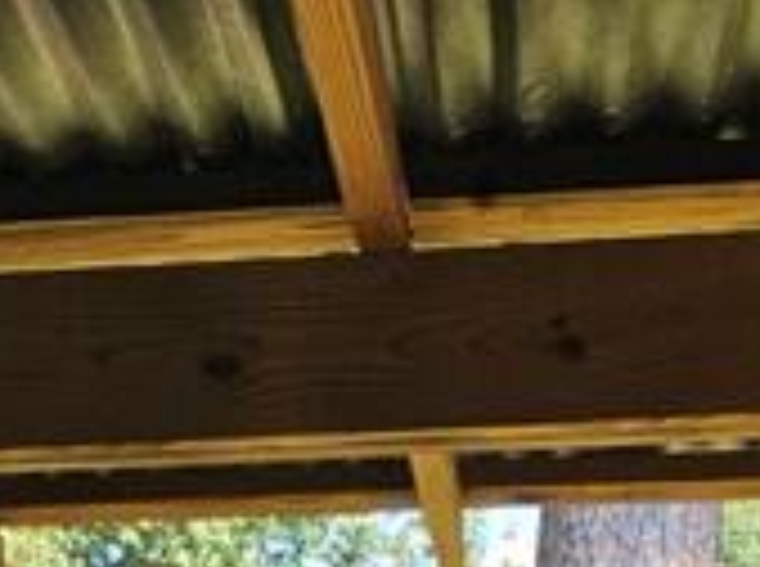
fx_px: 1731
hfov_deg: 24.8
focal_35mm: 79
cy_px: 1292
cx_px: 378
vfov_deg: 14.0
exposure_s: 1/375
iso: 50
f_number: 2.2
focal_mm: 2.2
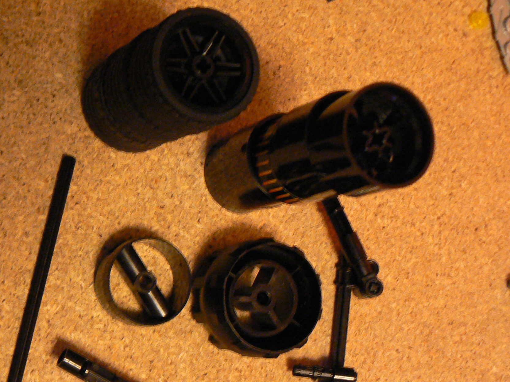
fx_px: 899
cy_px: 264
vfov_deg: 23.9
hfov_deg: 30.6
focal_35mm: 61
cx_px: 78
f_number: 2.8
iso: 200
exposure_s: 1/13
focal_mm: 6
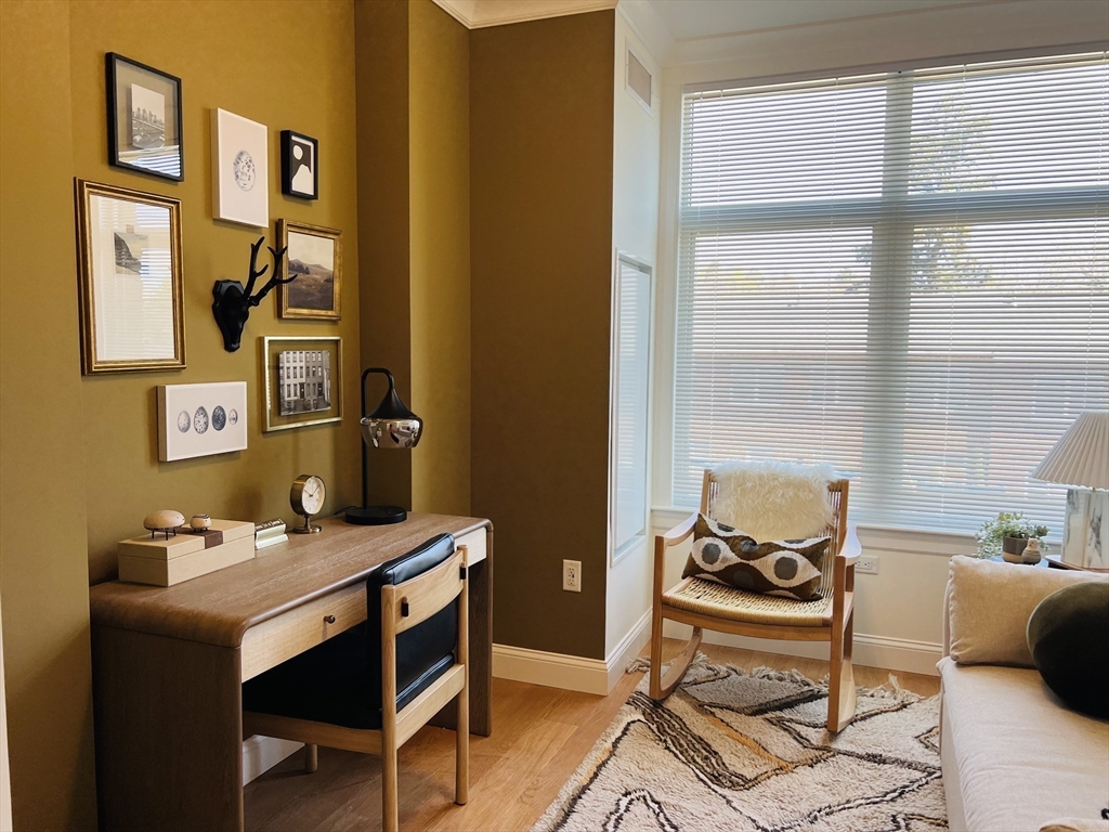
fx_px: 833
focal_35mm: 26
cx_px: 554
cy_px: 416
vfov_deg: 53.1
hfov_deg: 67.3
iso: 64
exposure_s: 1/120
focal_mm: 5.7
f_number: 1.5
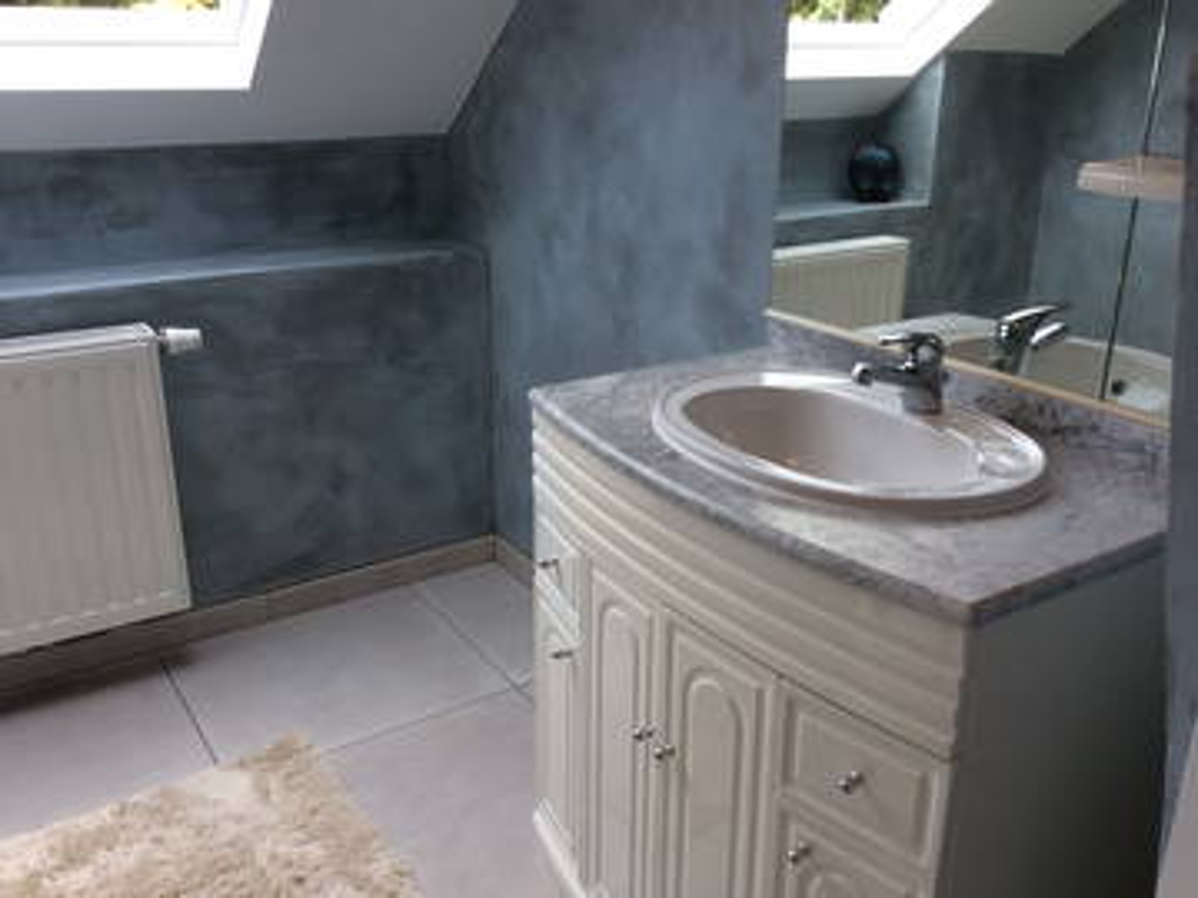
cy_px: 449
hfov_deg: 56.8
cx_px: 599
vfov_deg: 44.2
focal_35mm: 32
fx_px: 1107
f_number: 2.4
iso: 32
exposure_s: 1/118
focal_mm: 3.3
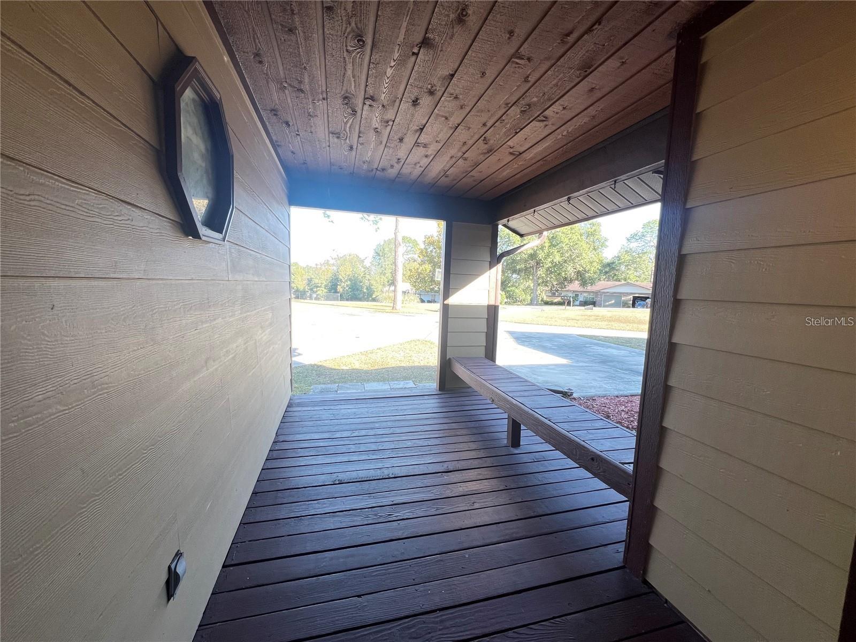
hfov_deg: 106.2
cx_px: 428
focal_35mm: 13
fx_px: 321
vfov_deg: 89.9
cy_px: 321
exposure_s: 1/99
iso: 80
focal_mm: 1.57
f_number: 1.8
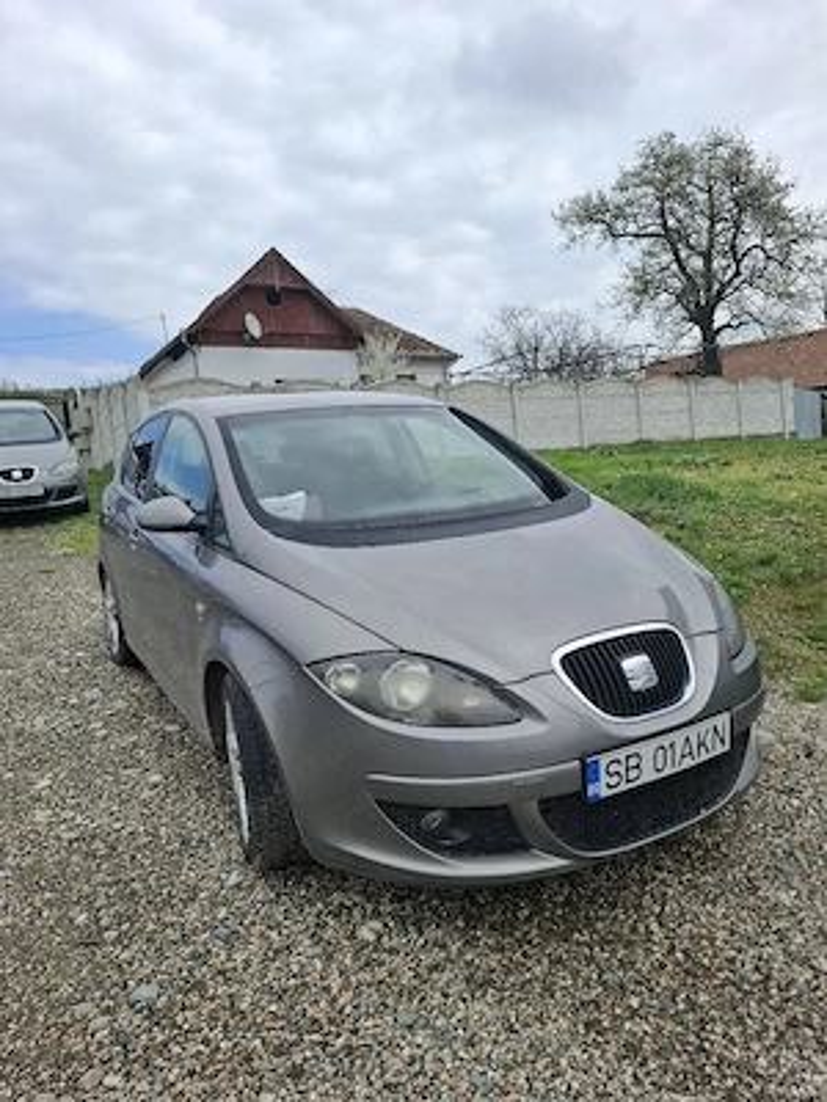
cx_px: 414
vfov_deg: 73.9
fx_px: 733
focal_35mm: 23
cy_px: 551
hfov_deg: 58.9
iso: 50
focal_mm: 5.54
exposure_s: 1/1667
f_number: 1.8
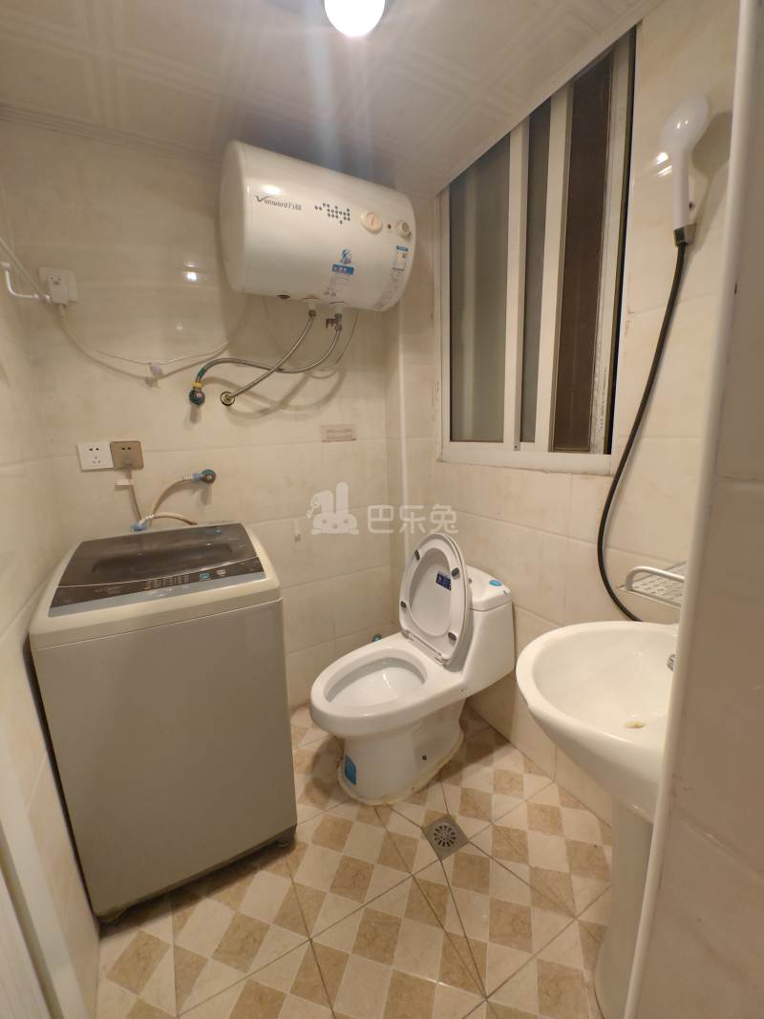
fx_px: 383
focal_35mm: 13
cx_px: 382
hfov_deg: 89.9
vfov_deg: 106.2
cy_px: 510
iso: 160
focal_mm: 1.95
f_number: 2.2
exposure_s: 1/100
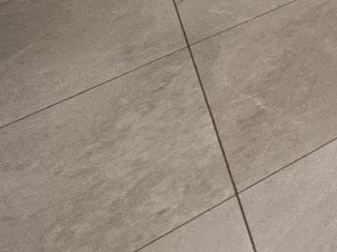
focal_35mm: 79
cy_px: -455
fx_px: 768
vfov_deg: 12.0
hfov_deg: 13.4
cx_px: 891
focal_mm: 2.22
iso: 160
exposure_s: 1/100
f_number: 2.2
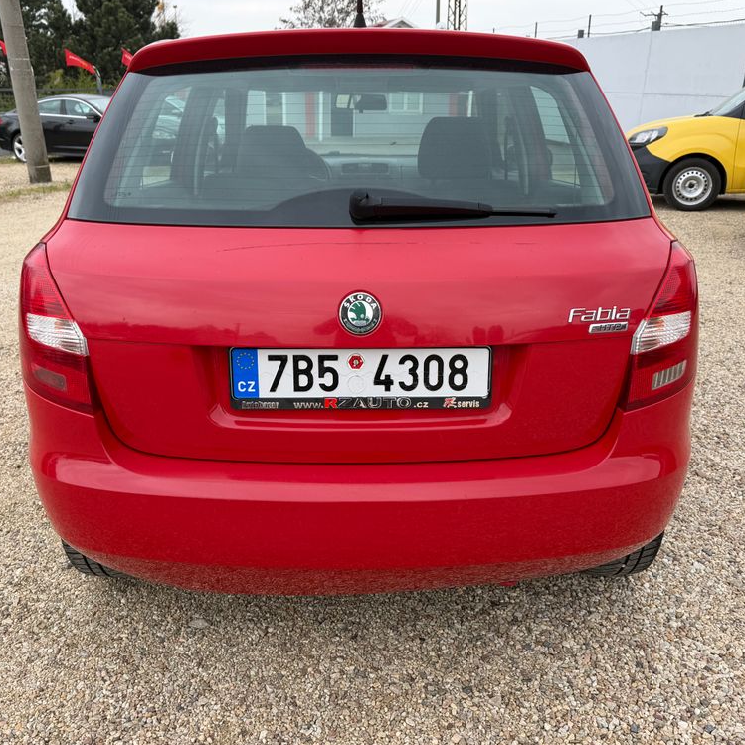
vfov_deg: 55.6
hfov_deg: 55.6
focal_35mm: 29
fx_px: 706
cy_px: 371
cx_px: 373
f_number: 1.78
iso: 80
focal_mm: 6.76
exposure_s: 1/654
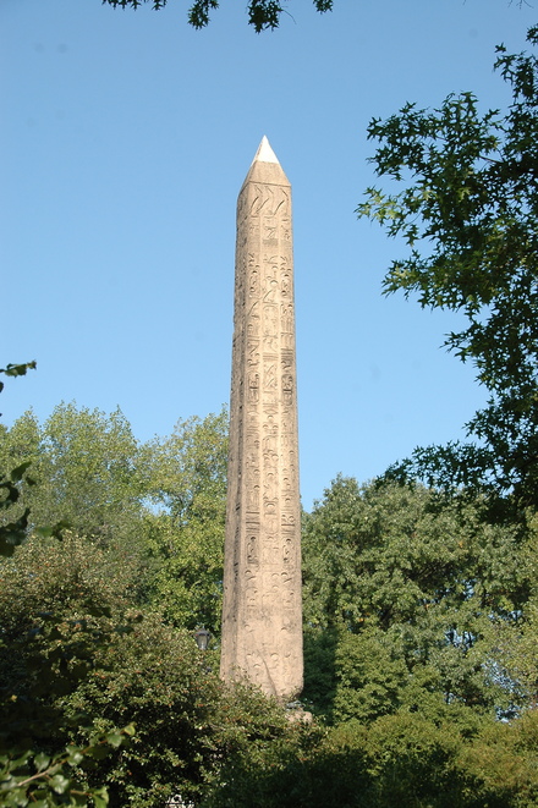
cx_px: 269
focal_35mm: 75
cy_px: 404
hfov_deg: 18.2
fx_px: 1683
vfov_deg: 27.0
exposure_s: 1/320
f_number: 9
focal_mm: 50
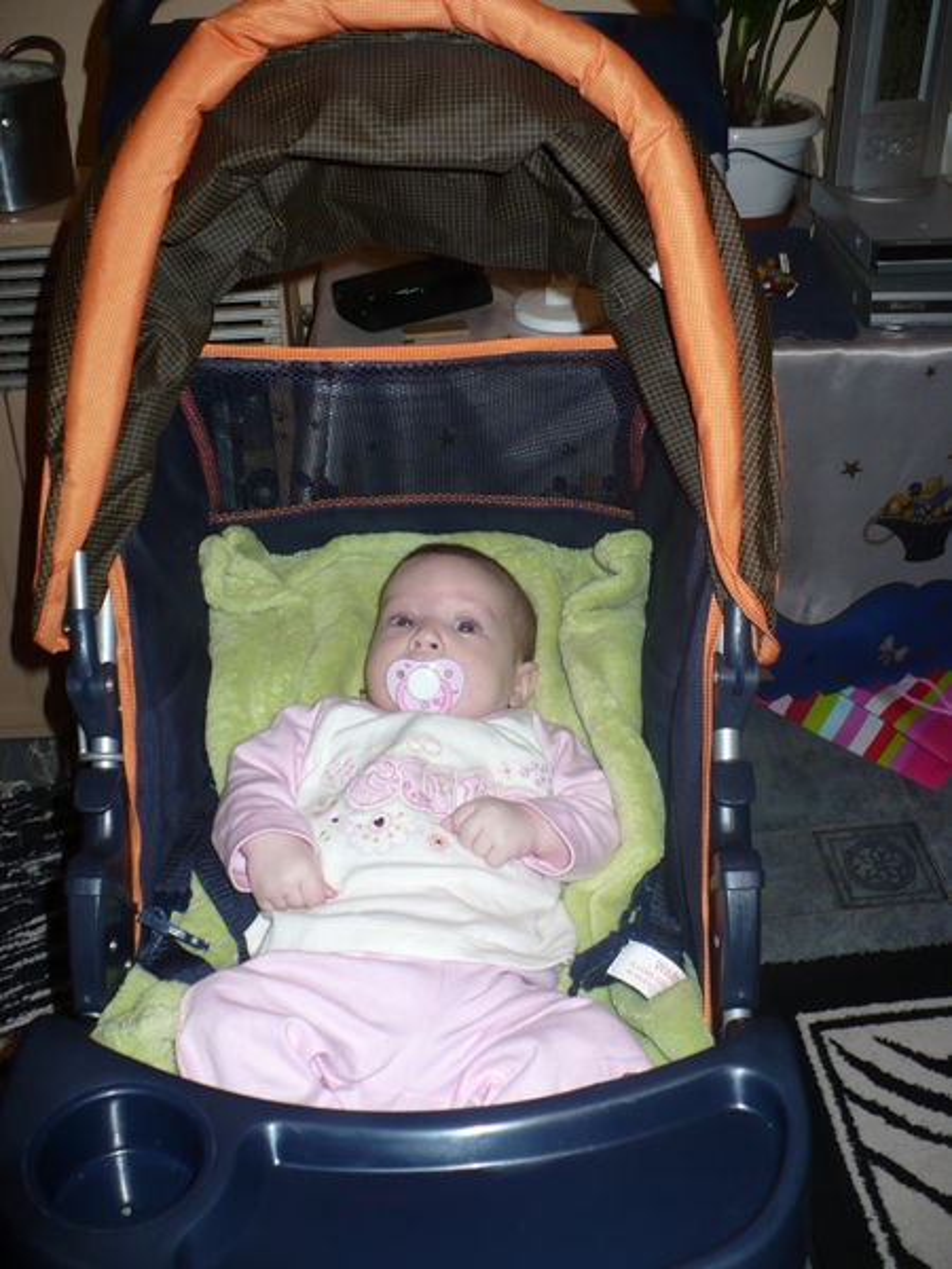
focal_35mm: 37
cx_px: 476
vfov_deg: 50.1
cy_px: 634
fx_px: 1357
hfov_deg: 38.7
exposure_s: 1/30
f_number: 2.8
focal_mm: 6.1
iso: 100
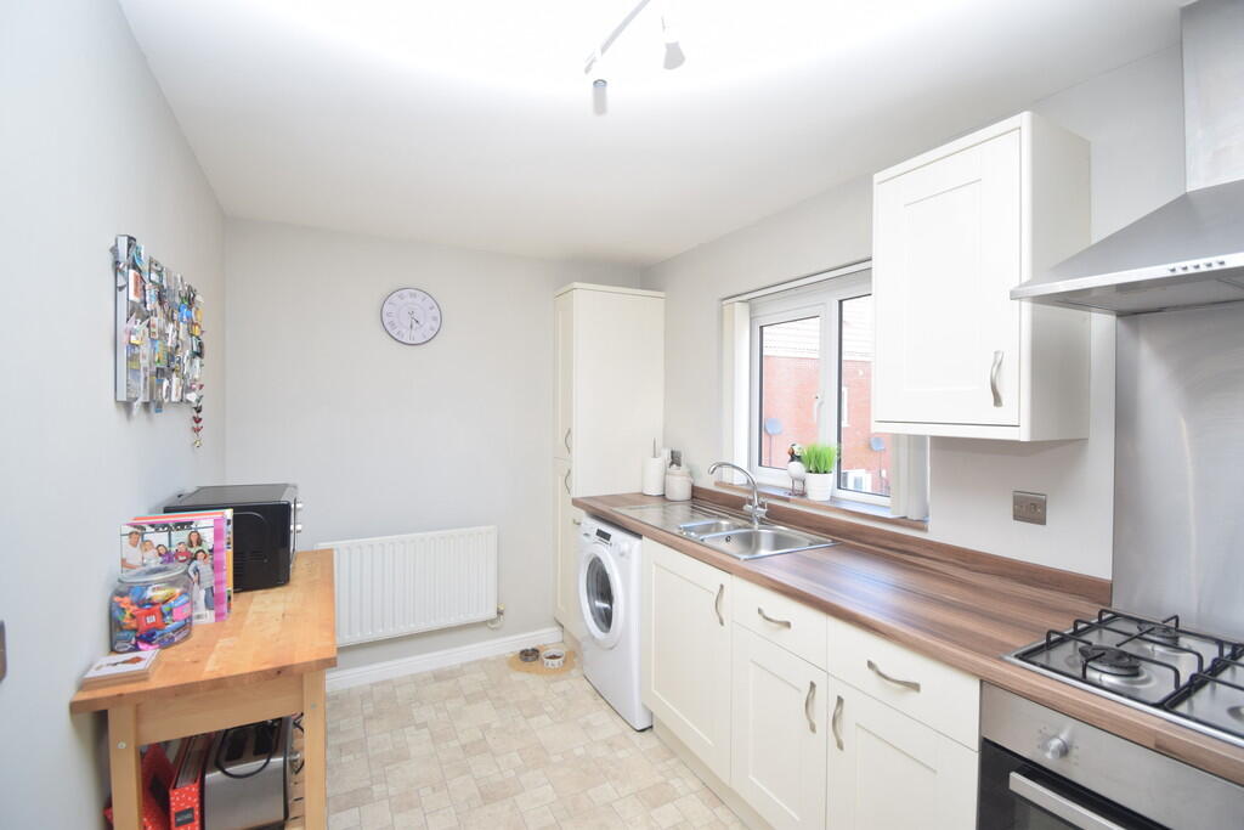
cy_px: 415
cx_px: 622
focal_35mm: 15
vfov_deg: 77.3
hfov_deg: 100.4
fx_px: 518
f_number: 5
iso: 400
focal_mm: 10
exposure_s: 1/100
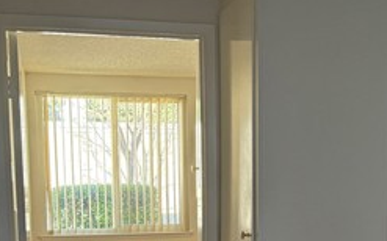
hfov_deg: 31.0
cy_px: 241
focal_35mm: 66
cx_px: 243
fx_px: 696
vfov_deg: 19.1
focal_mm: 6.76
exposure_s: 1/115
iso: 200
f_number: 1.78
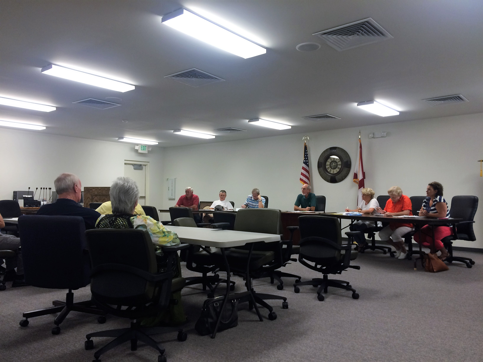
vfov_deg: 48.2
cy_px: 181
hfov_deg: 61.7
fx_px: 405
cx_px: 242
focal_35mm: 29
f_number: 2.2
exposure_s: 1/30
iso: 40
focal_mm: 4.15
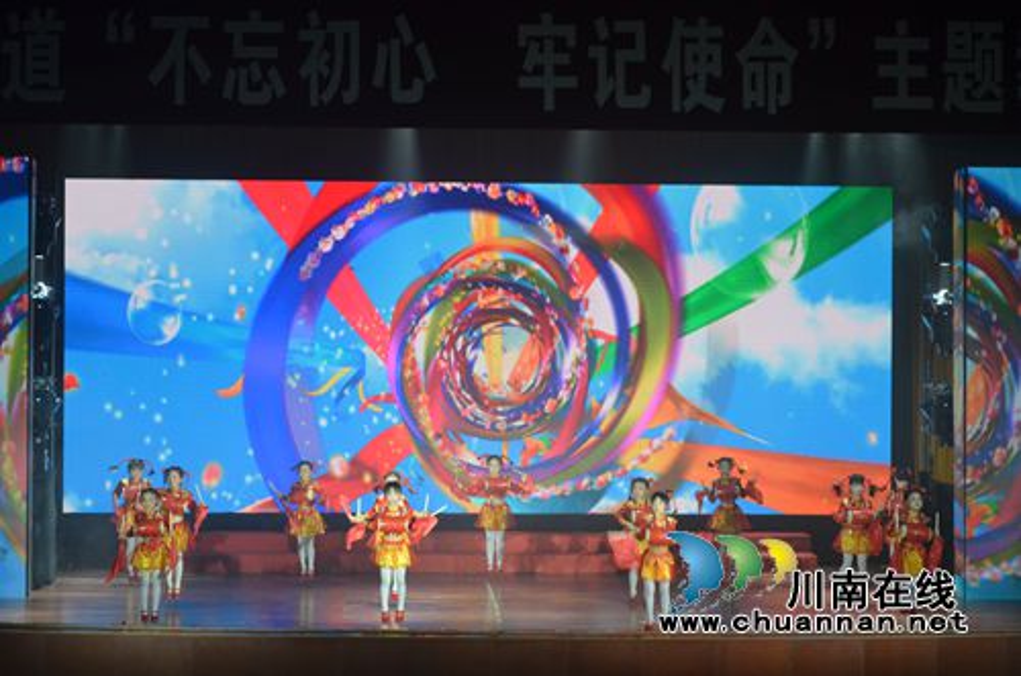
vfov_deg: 17.4
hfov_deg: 26.0
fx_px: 2207
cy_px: 338
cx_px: 510
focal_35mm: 78
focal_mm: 52
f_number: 5.6
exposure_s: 1/60
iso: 720
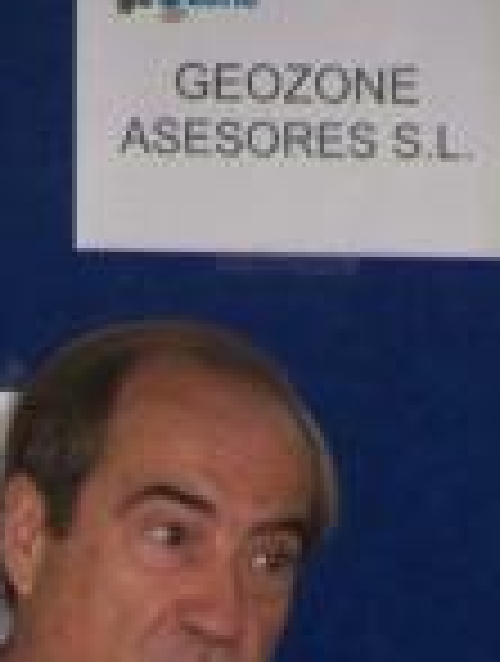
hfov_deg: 1.8
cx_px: 0
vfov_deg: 2.3
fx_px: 16203
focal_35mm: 845
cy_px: 959
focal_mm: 46.1
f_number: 3.6
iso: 320
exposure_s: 1/100
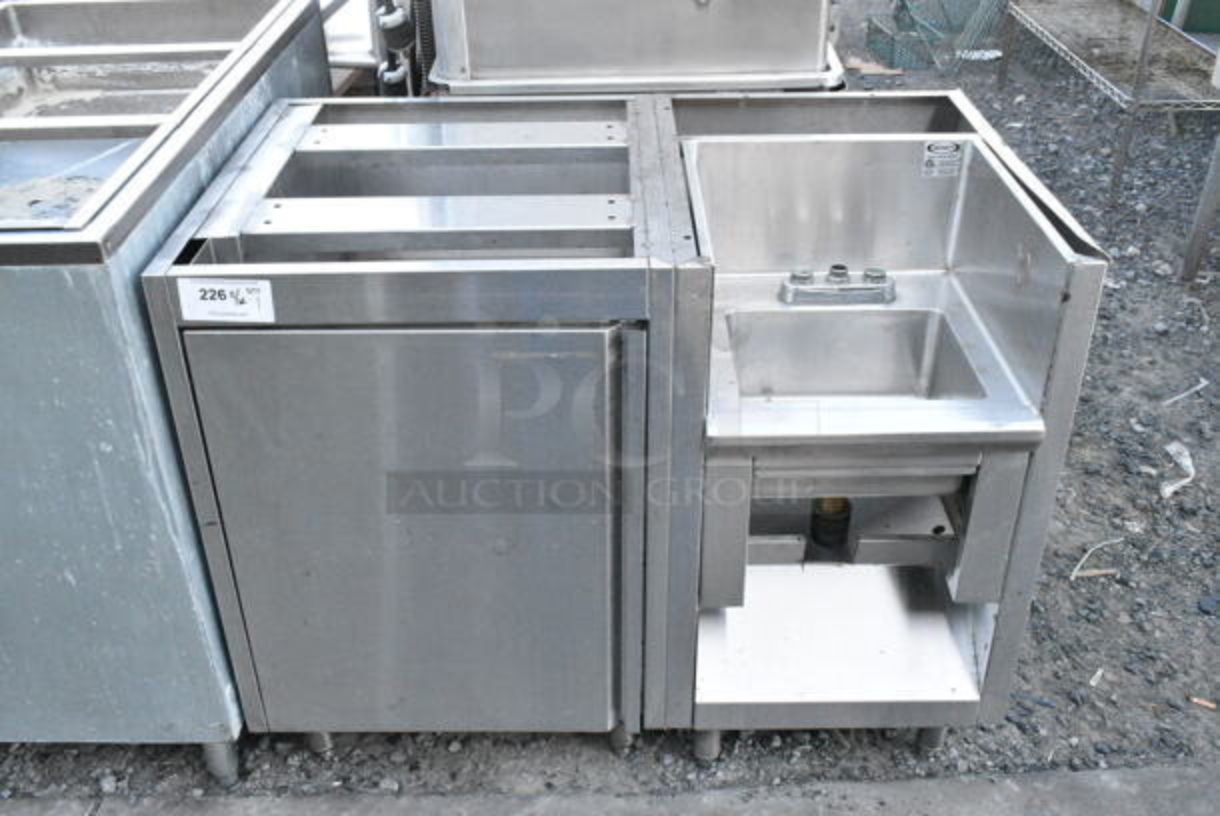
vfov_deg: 38.4
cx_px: 610
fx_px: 1170
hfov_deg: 55.1
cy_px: 408
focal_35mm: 34
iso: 6400
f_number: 11
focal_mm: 23
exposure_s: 1/500
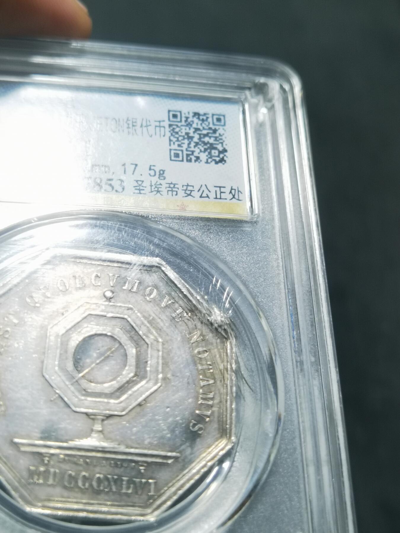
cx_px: 200
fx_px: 832
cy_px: 266
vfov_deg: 35.5
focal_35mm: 54
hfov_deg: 27.0
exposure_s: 1/100
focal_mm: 6.67
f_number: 1.9
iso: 125
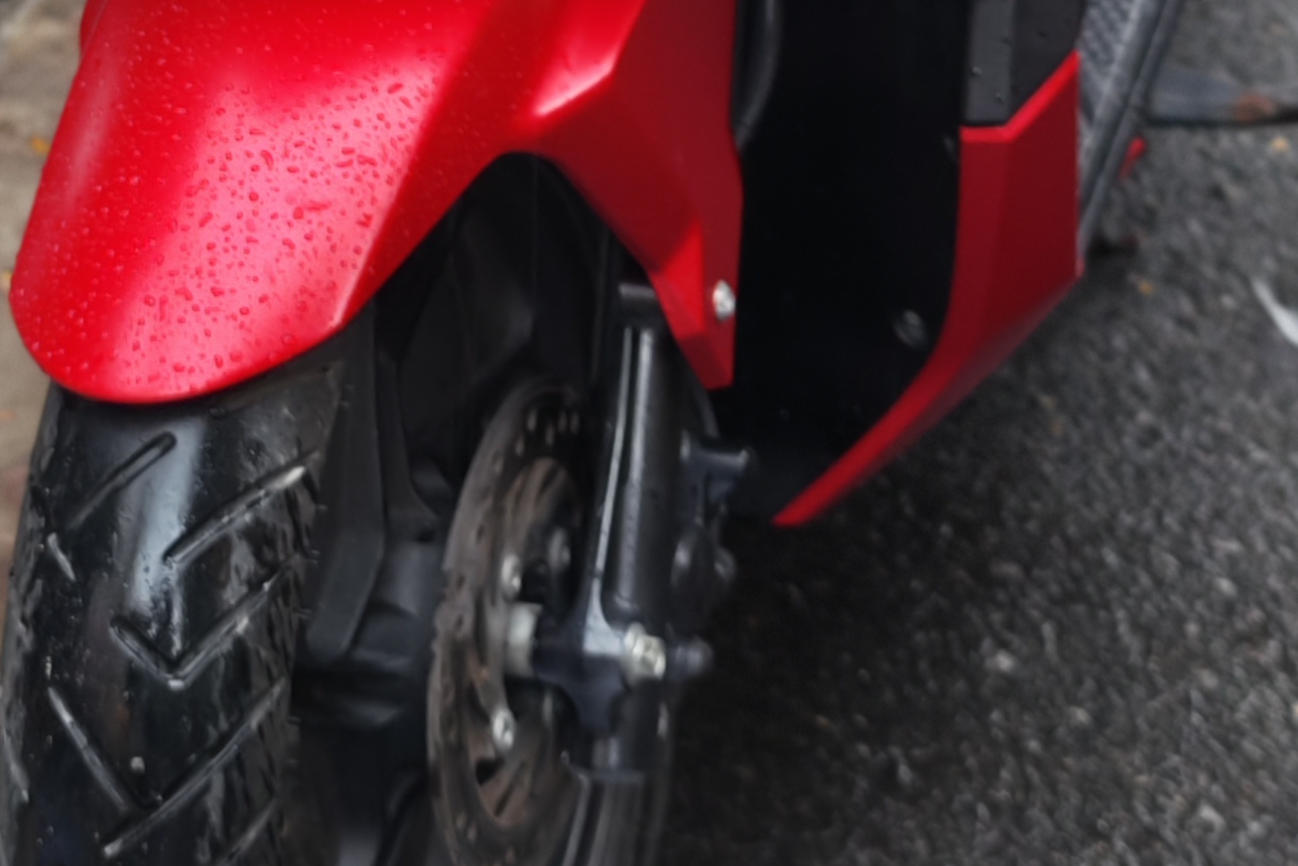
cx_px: 328
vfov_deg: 11.5
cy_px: -484
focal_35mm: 114
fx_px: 4110
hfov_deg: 17.8
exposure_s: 1/50
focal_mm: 8.72
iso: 250
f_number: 1.63
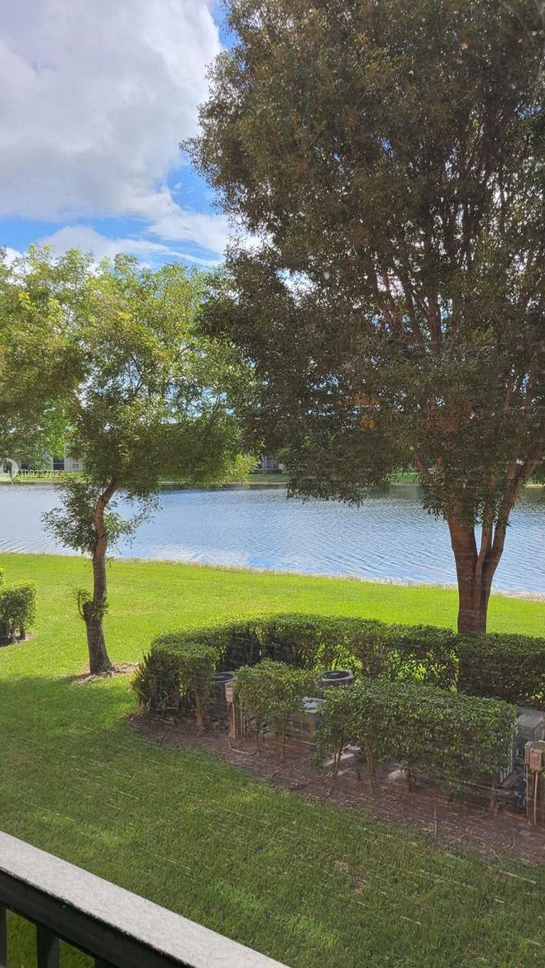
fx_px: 745
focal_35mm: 29
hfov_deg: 39.7
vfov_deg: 66.1
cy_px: 474
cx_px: 358
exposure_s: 1/894
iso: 40
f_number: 1.8
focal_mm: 5.4
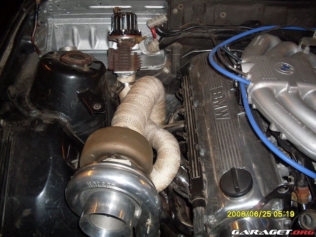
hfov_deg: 49.0
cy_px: 118
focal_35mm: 38
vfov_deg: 37.7
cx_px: 158
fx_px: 347
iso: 100
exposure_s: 1/45
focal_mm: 6.3
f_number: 2.8
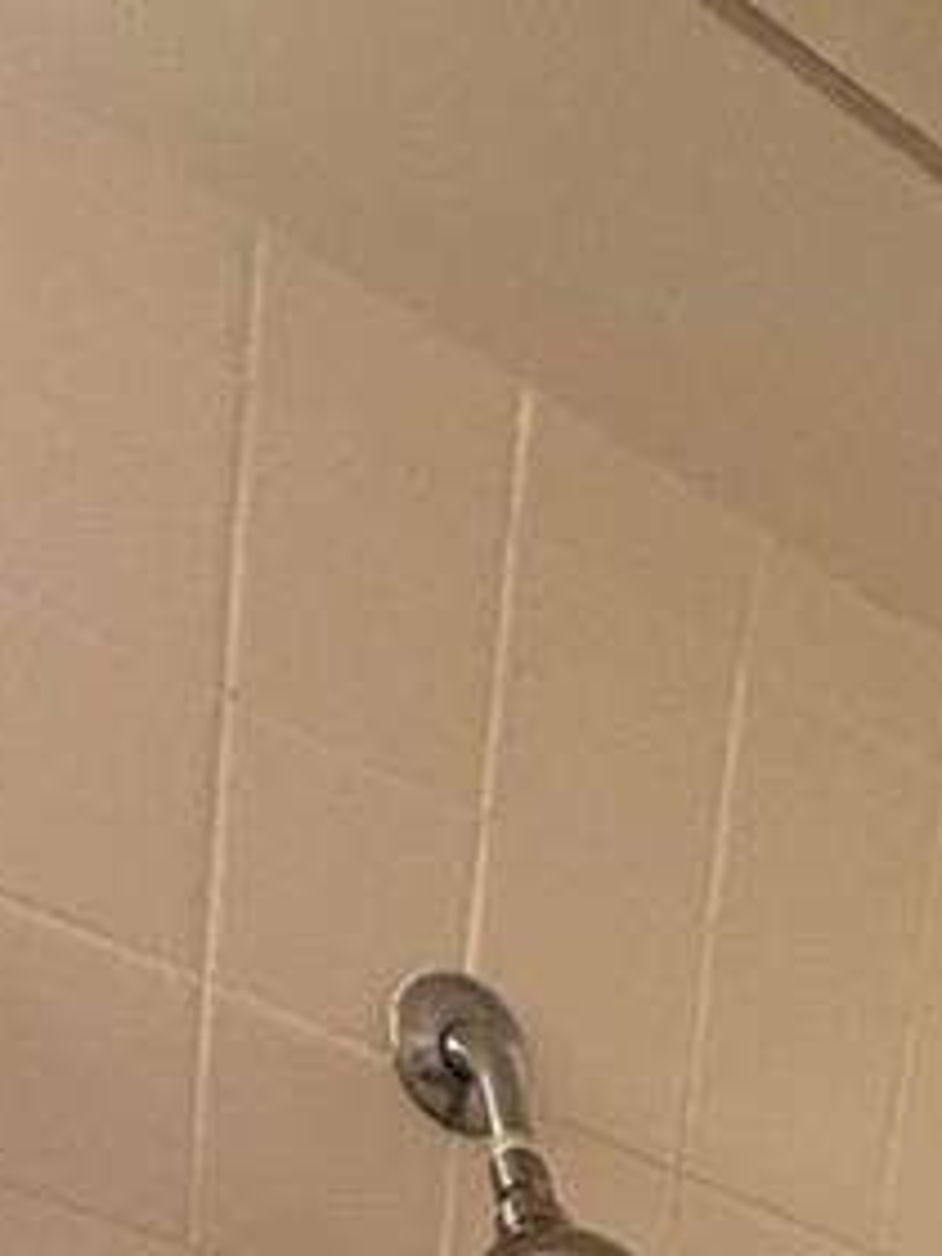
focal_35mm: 60
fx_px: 2177
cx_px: 1269
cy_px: 2620
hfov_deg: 21.7
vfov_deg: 18.2
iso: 320
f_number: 2.2
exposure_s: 1/60
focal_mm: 2.22
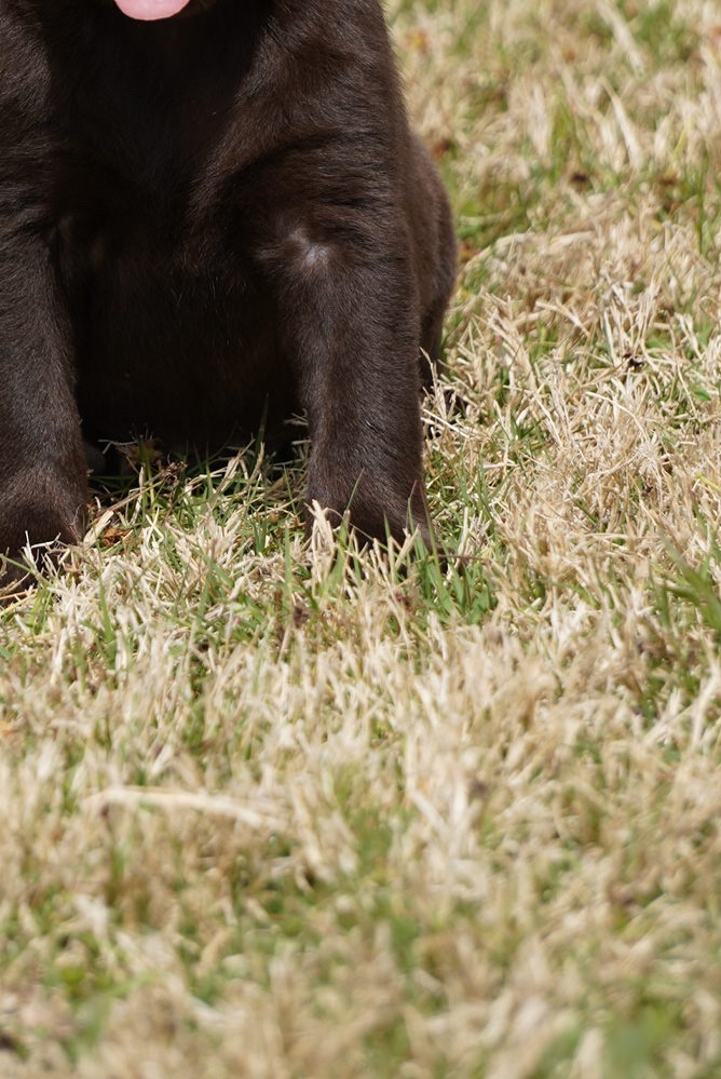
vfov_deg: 5.9
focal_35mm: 351
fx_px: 10522
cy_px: 208
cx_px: 194
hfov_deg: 3.9
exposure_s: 1/320
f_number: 7.1
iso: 100
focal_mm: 145
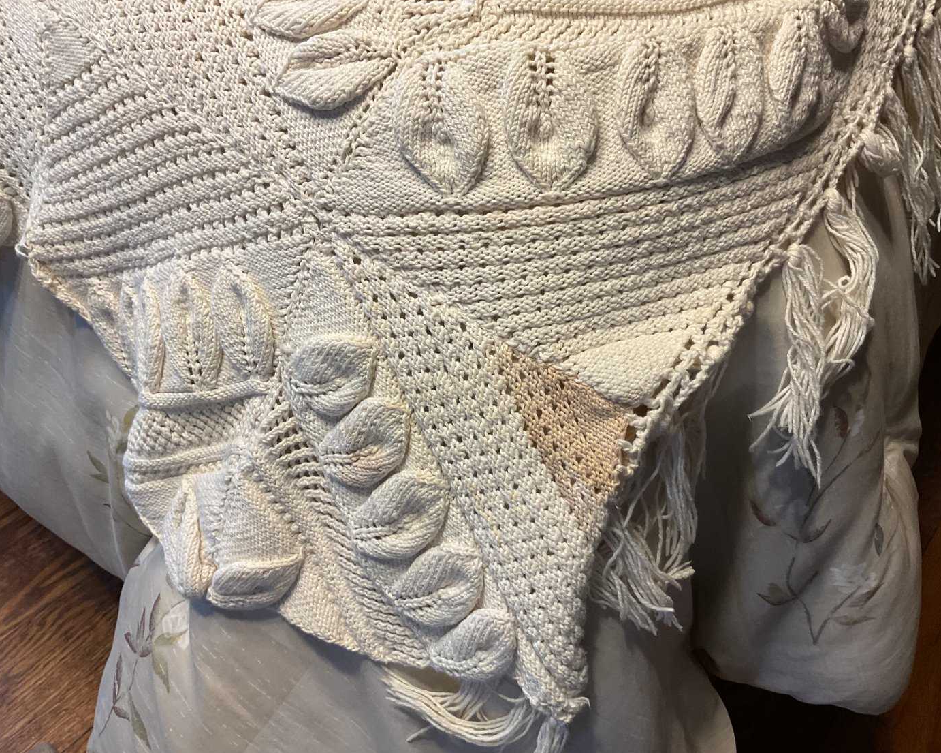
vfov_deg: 47.1
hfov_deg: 57.1
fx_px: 863
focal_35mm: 31
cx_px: 501
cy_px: 373
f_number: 1.8
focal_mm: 3
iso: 64
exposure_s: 1/60
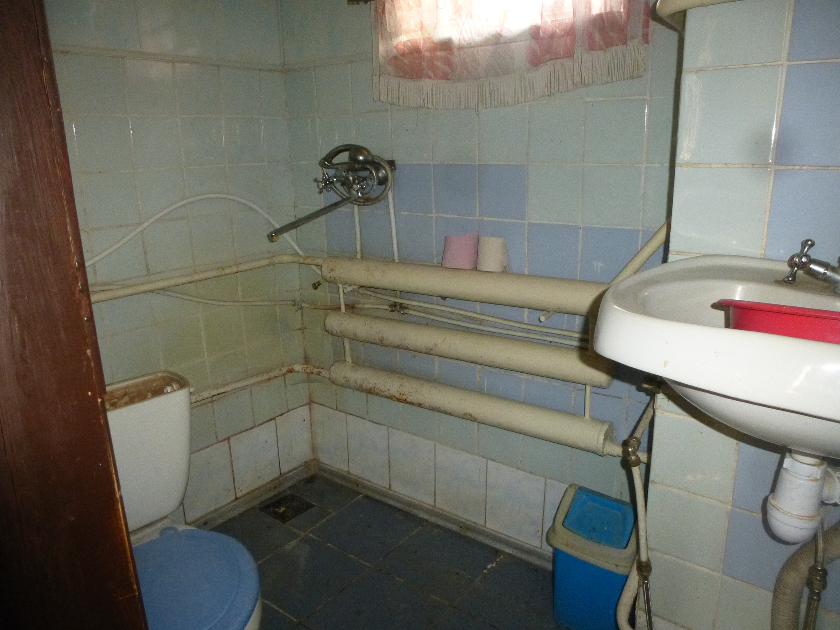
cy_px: 315
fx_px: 582
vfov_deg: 56.8
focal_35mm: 24
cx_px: 420
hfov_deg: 71.6
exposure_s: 1/60
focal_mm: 4.3
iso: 800
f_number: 3.3
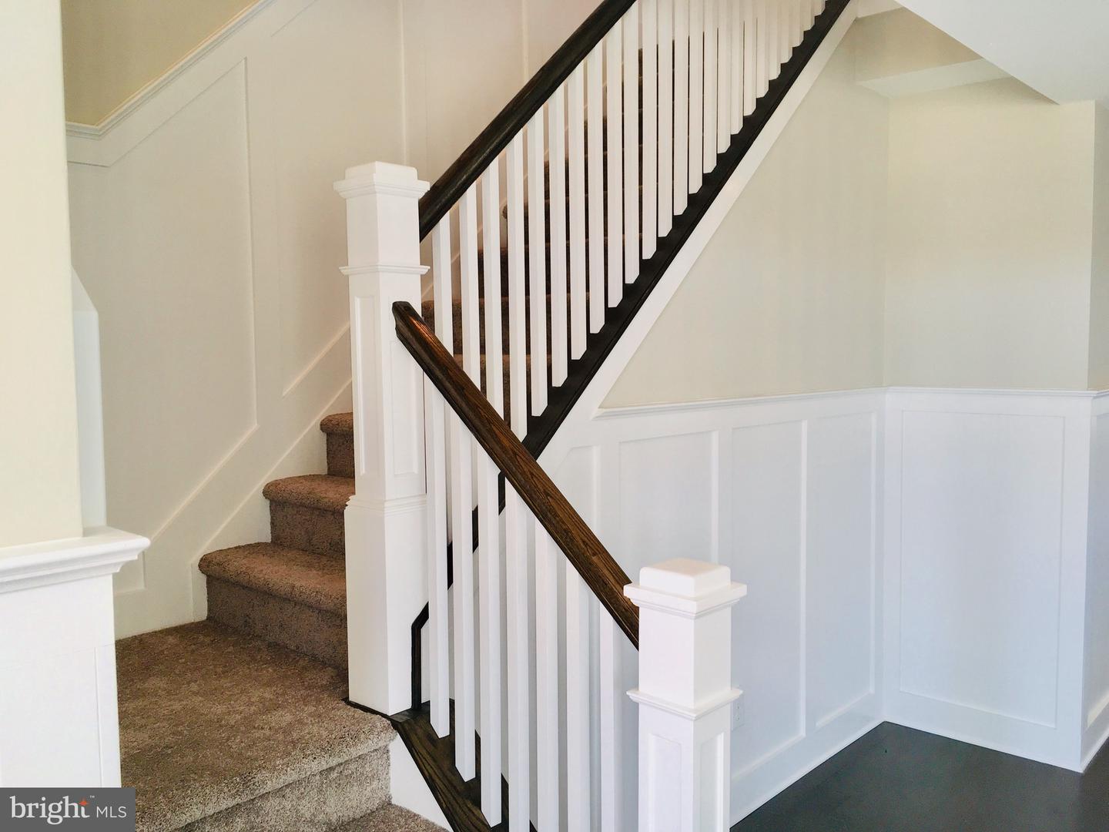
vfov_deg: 48.2
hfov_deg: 61.7
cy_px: 416
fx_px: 929
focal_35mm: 29
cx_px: 554
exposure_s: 1/30
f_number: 2.2
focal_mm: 4.15
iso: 32
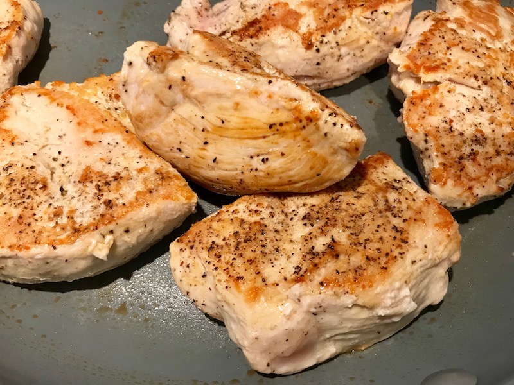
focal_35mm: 28
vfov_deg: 49.7
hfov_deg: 63.4
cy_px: 192
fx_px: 416
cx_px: 257
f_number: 1.8
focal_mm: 3.99
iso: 32
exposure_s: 1/24
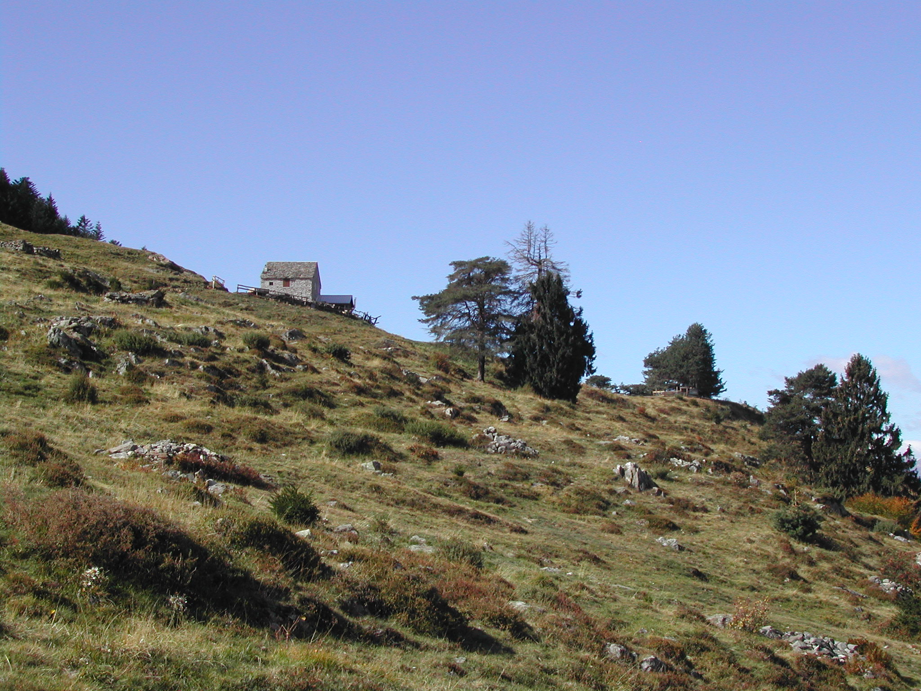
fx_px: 1783
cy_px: 346
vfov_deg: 21.9
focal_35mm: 67
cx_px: 460
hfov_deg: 29.0
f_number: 10
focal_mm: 14.2
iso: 100
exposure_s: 1/142
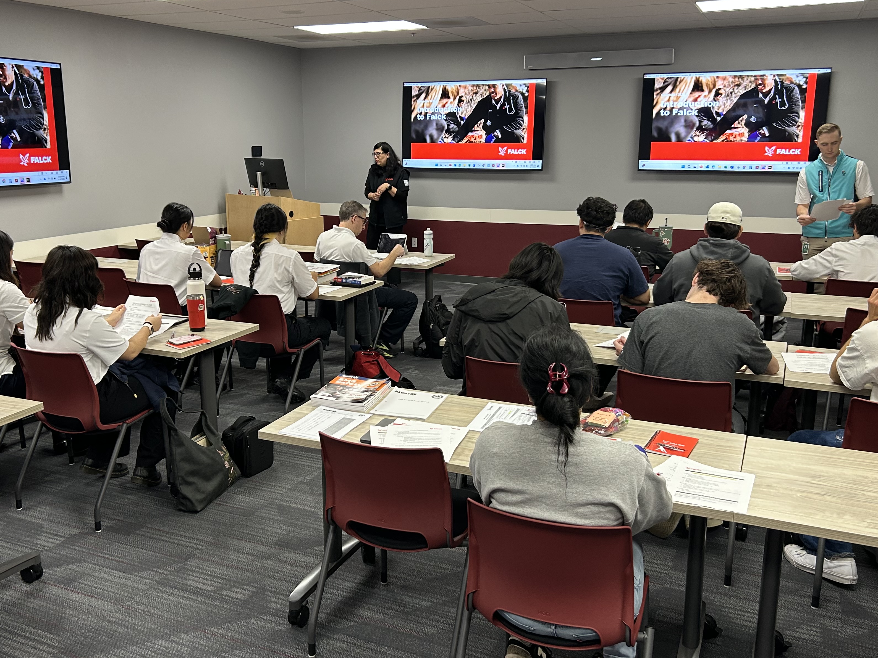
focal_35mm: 33
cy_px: 318
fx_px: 837
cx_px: 407
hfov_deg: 55.3
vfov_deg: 42.9
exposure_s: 1/73
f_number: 1.5
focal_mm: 5.7
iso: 125
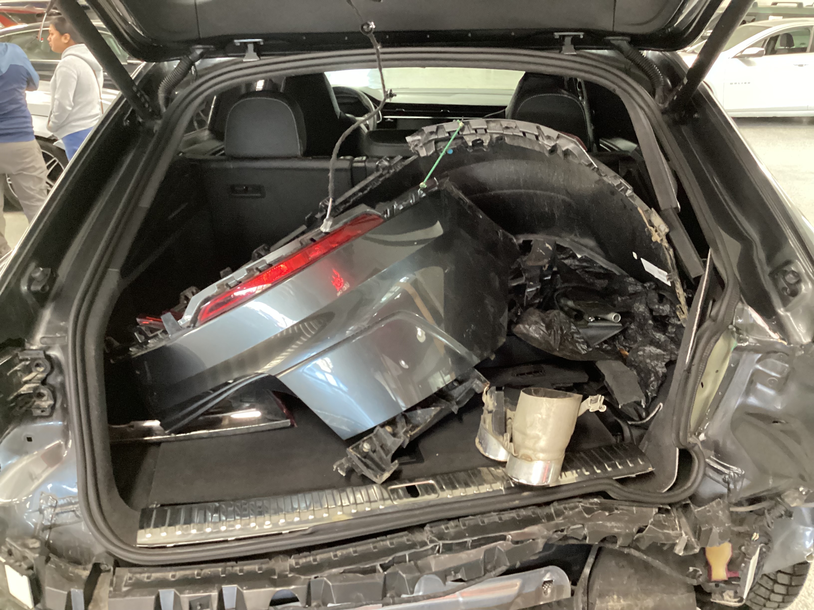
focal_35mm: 31
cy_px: 305
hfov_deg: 58.4
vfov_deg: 45.4
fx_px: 729
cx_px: 407
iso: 640
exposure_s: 1/24
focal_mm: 3.3
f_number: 2.4
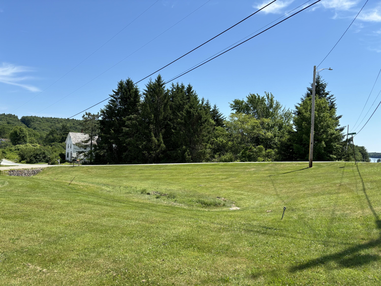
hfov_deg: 67.3
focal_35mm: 26
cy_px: 143
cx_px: 190
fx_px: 286
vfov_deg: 53.1
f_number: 1.6
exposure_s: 1/3021
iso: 50
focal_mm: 5.96
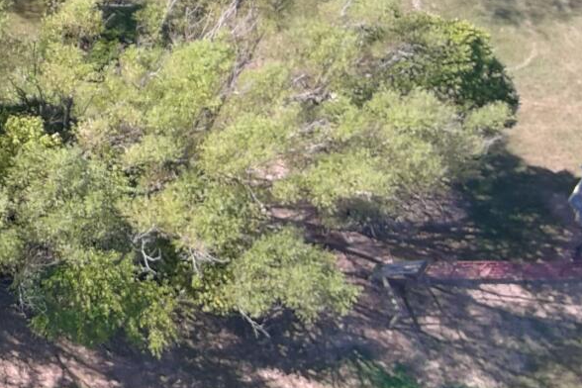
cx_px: -798
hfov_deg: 11.5
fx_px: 2392
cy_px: -425
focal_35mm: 148
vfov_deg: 8.7
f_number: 2.8
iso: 100
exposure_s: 1/400
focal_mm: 10.57
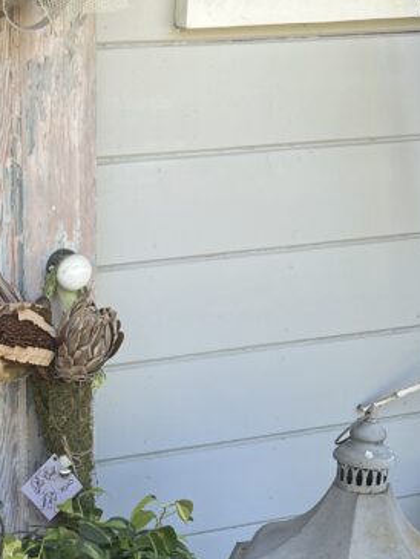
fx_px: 1180
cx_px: -126
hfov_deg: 18.7
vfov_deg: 26.1
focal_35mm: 73
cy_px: 463
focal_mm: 5.7
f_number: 1.5
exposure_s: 1/170
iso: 40
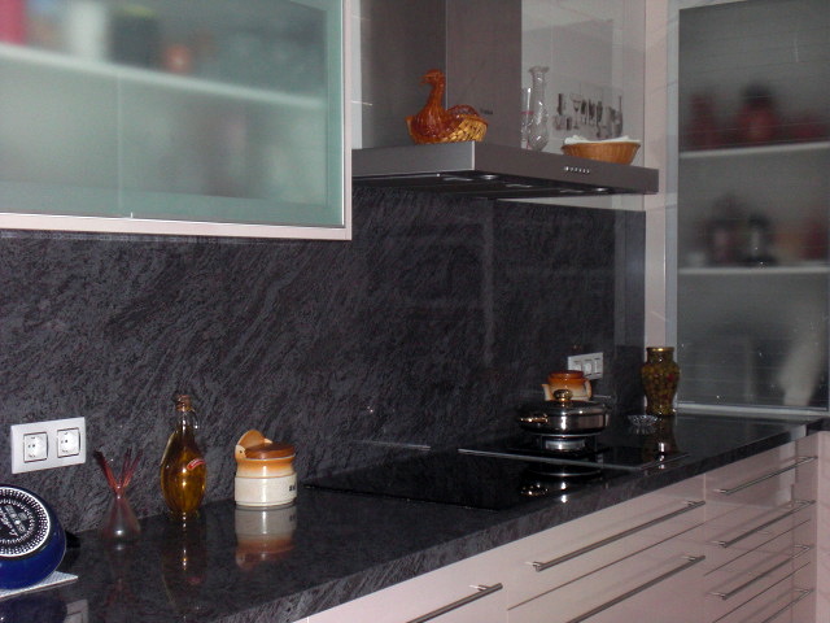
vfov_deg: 28.6
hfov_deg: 37.5
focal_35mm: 51
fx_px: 1223
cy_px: 312
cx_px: 415
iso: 200
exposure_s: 1/60
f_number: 3.6
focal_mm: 8.44
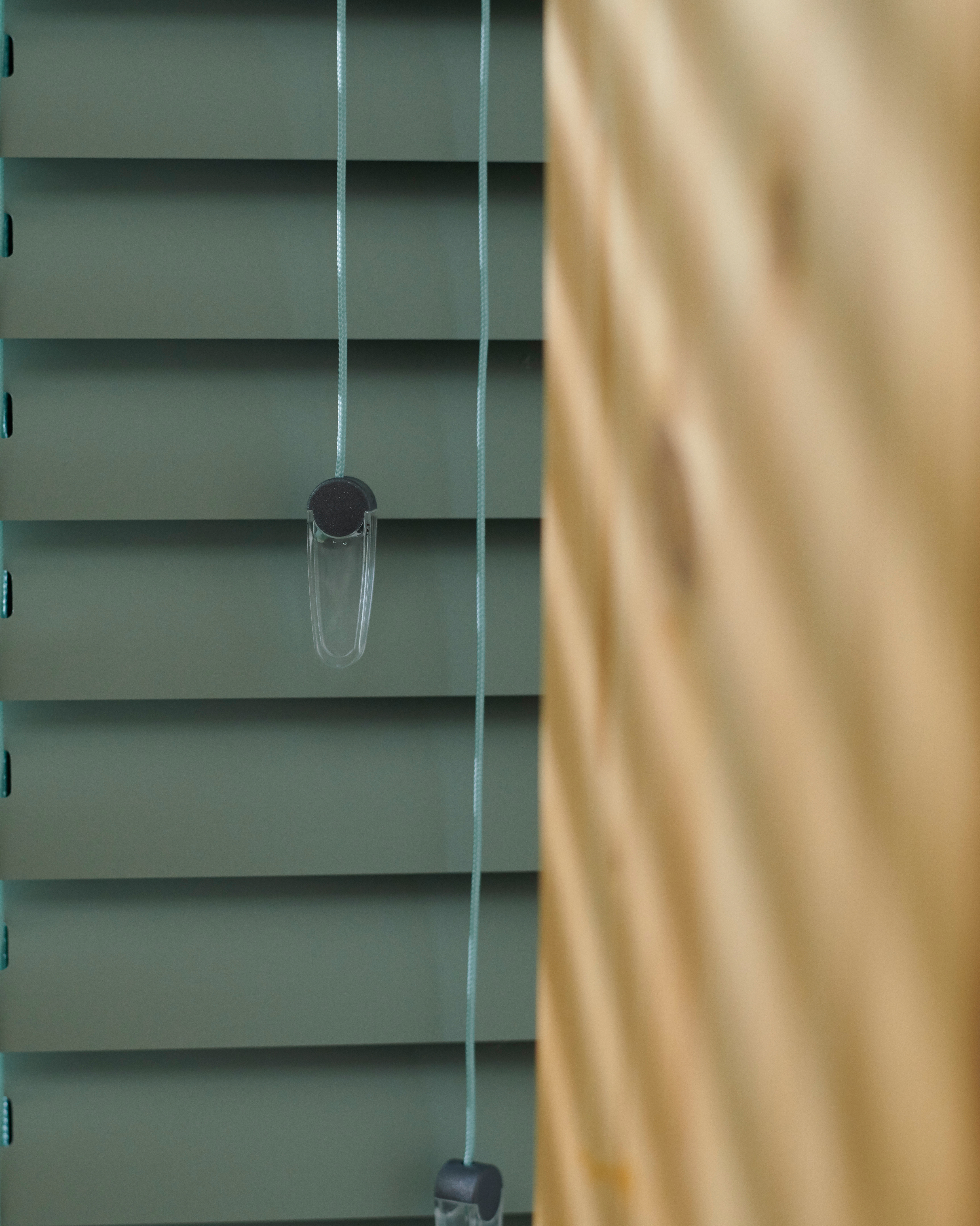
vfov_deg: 23.3
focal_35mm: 82
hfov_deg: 18.5
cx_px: 146
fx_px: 2973
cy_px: 612
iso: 640
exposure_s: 1/250
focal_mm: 58
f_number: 3.5
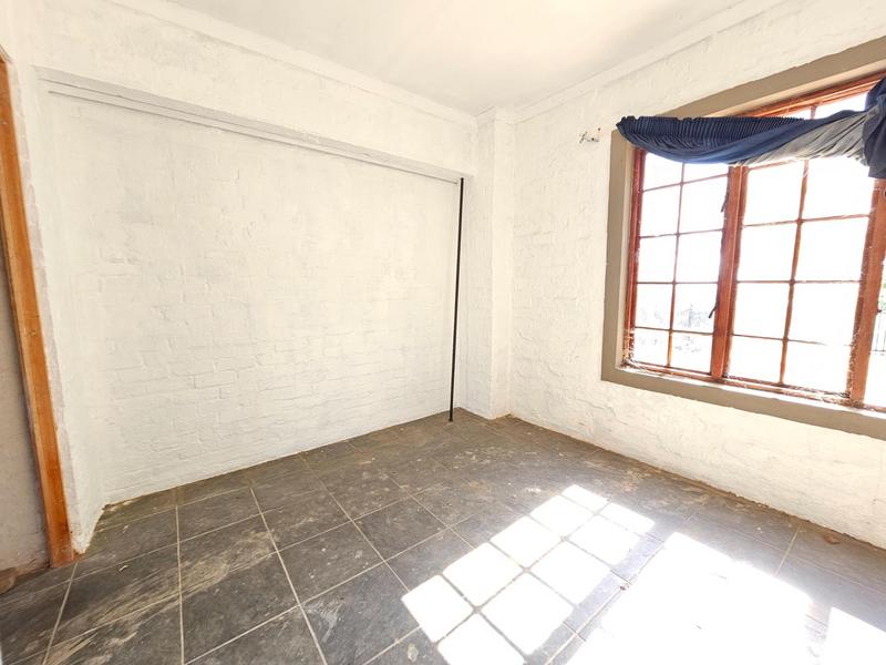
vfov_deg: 89.9
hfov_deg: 106.2
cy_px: 332
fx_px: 333
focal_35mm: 13
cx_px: 443
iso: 100
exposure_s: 1/71
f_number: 2.2
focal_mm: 2.2
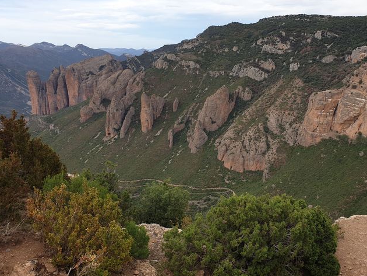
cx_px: 230
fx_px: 350
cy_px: 128
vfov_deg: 42.9
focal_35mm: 33
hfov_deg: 54.7
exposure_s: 1/904
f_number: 2.4
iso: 50
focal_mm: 4.3
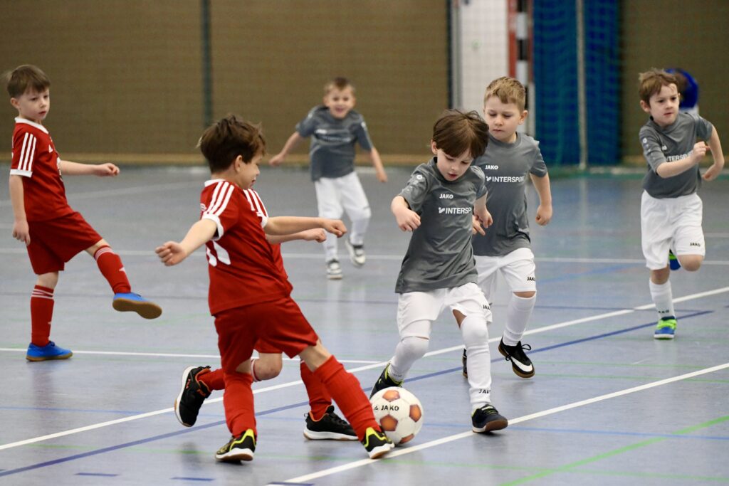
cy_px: 243
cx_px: 364
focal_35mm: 125
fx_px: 2531
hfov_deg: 16.4
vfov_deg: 11.0
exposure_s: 1/1250
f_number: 2.8
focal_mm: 125
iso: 8000
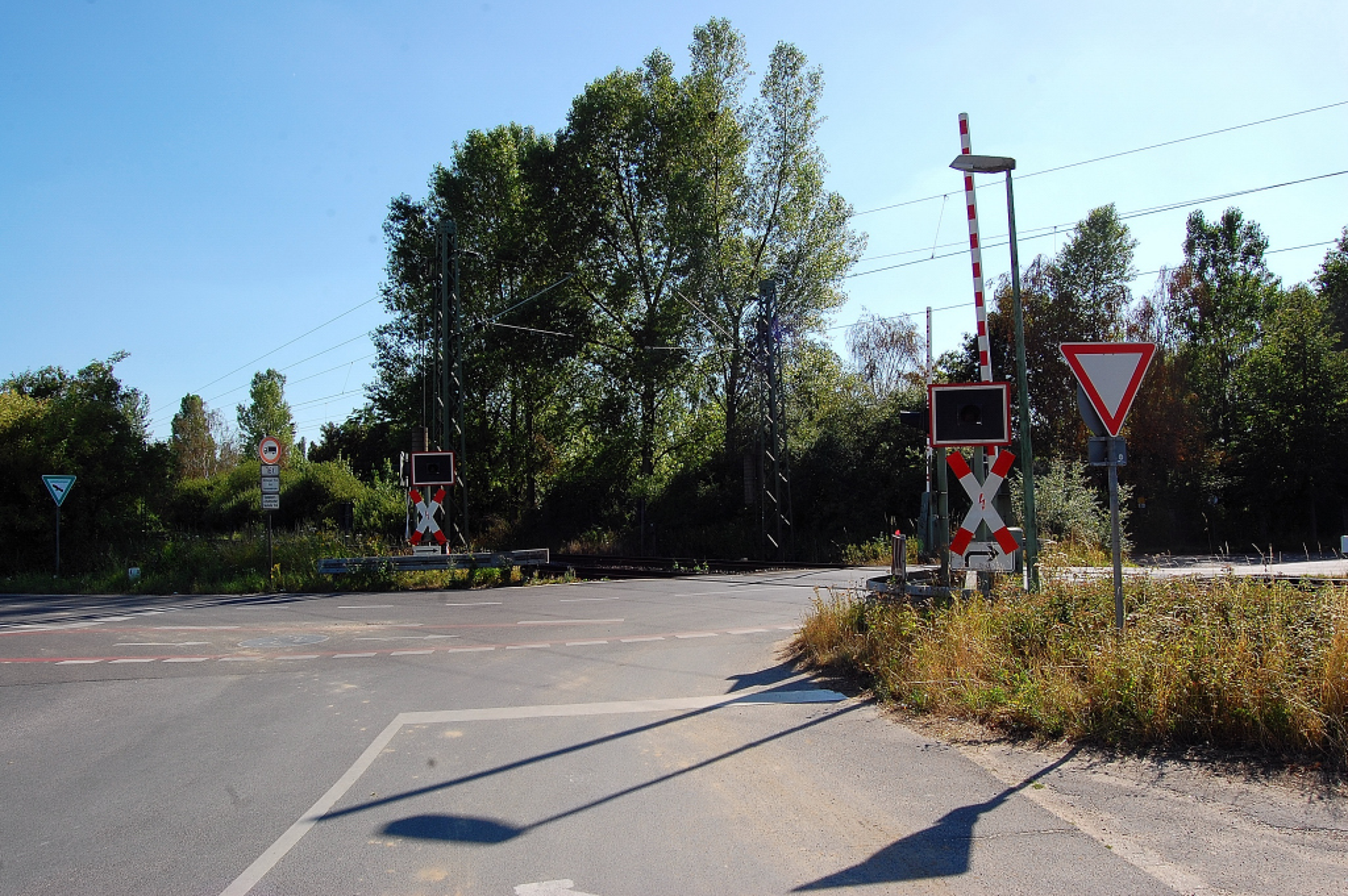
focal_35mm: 27
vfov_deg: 47.9
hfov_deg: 67.4
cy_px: 448
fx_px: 1010
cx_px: 674
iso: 200
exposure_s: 1/125
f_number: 14
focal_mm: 18
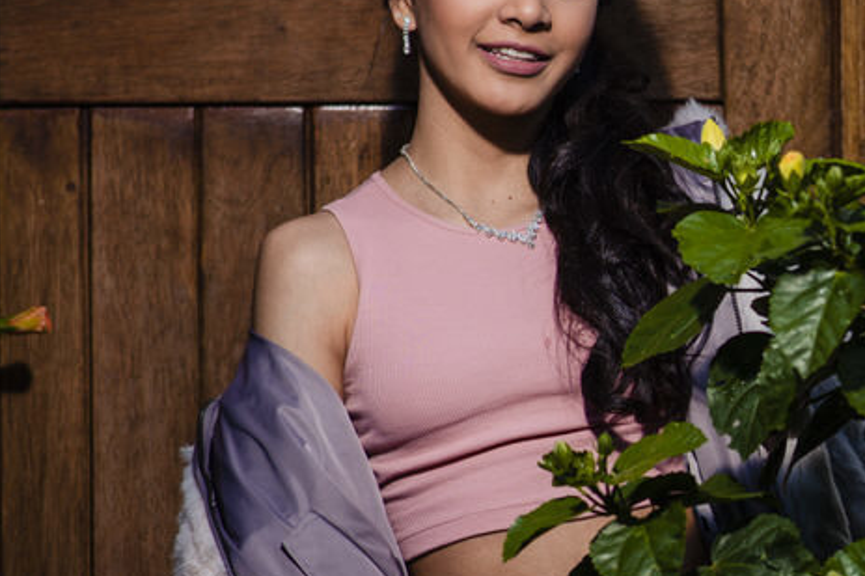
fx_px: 5284
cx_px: 1029
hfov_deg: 9.2
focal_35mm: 220
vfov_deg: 6.2
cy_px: 439
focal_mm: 85
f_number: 3.5
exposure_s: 1/250
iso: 80
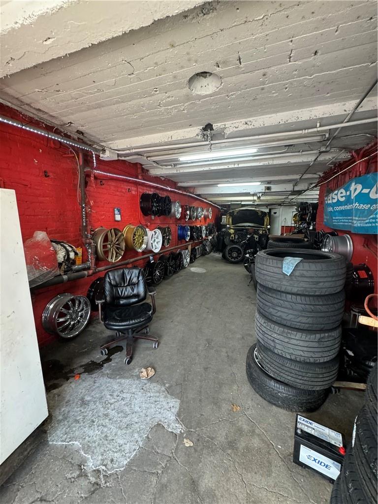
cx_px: 189
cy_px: 252
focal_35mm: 14
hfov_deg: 85.7
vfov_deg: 102.1
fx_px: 204
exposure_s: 1/63
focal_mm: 2.22
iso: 320
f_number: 2.2
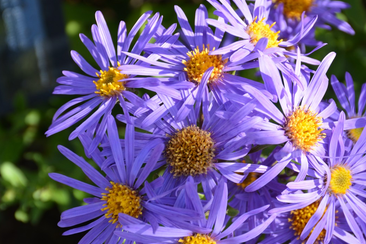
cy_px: 156
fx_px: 1525
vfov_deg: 9.1
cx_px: 220
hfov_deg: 13.7
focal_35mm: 150
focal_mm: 70
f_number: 8
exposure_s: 1/250
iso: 200
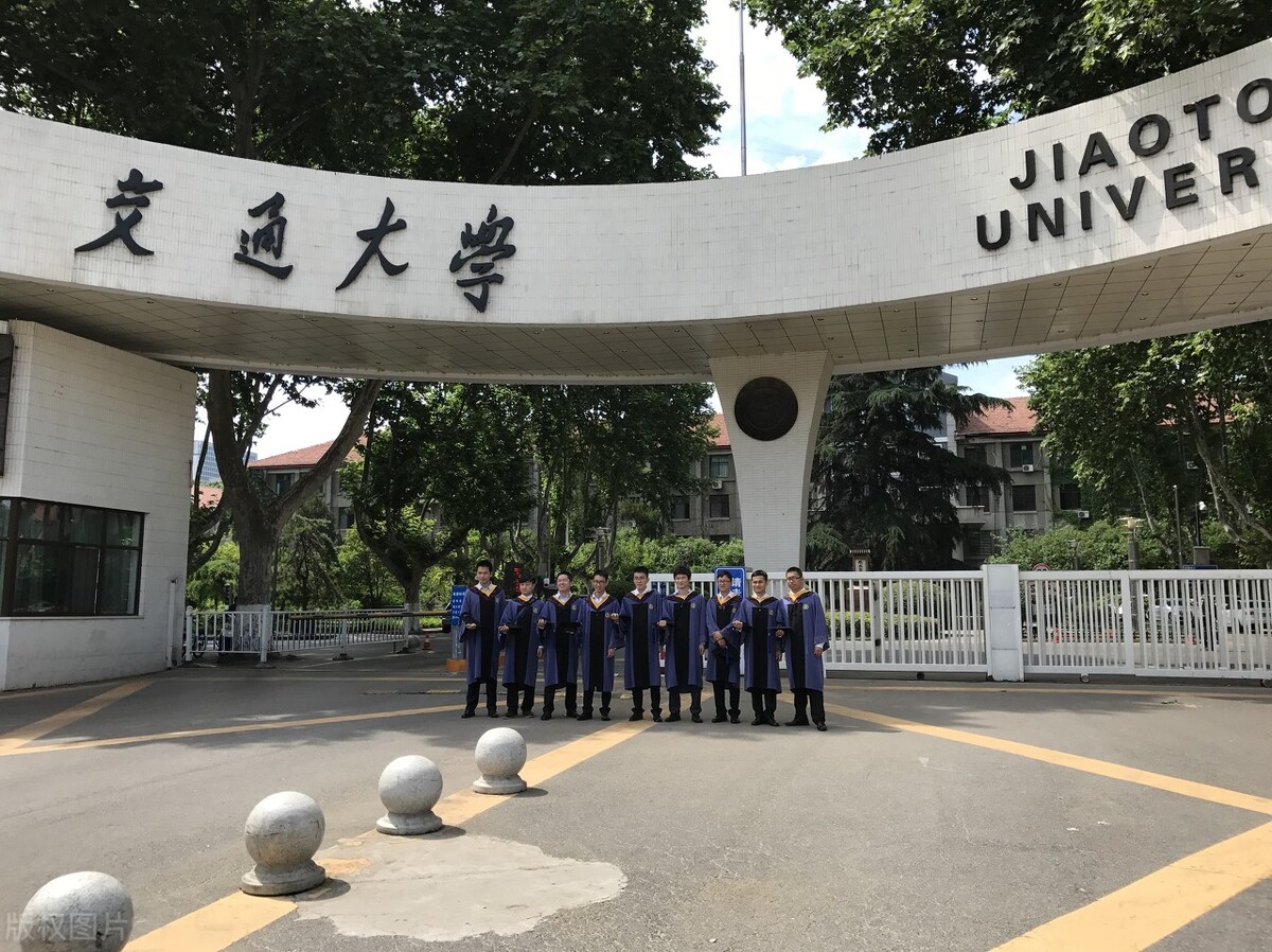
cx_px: 636
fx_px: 1028
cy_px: 476
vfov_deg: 49.7
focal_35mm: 28
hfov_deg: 63.5
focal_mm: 3.99
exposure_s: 1/1153
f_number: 1.8
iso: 20
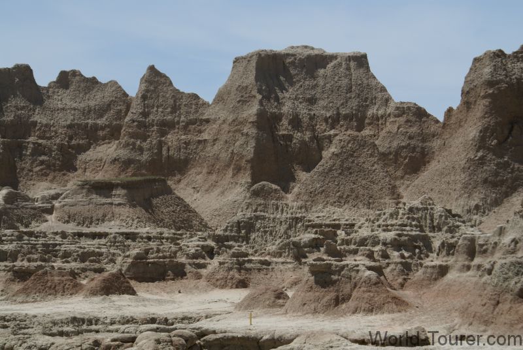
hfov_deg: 19.4
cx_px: 262
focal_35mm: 105
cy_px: 175
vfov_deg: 13.1
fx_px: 1528
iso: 100
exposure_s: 1/160
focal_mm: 70
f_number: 11
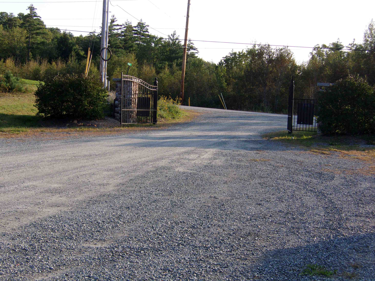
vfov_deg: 27.5
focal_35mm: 53
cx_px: 188
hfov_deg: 36.2
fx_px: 574
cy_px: 140
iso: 80
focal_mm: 9.4
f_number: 4.2
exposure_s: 1/240
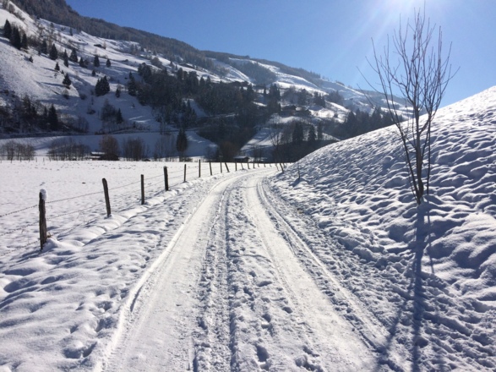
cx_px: 248
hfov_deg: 61.7
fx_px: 415
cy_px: 186
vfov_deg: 48.2
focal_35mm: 29
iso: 40
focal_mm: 4.15
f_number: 2.2
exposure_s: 1/8264
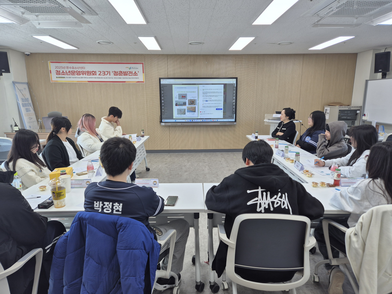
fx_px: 260
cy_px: 147
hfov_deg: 73.9
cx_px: 196
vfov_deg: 58.9
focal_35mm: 23
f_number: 1.8
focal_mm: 5.4
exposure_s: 1/120
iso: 32
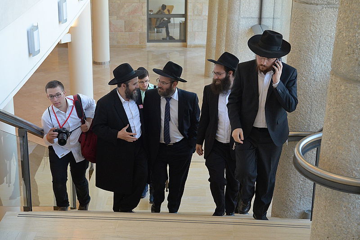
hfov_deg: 28.8
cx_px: 180
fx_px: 700
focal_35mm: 70
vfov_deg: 19.5
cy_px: 120
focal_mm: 70
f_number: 6.3
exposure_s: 1/320
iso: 2500
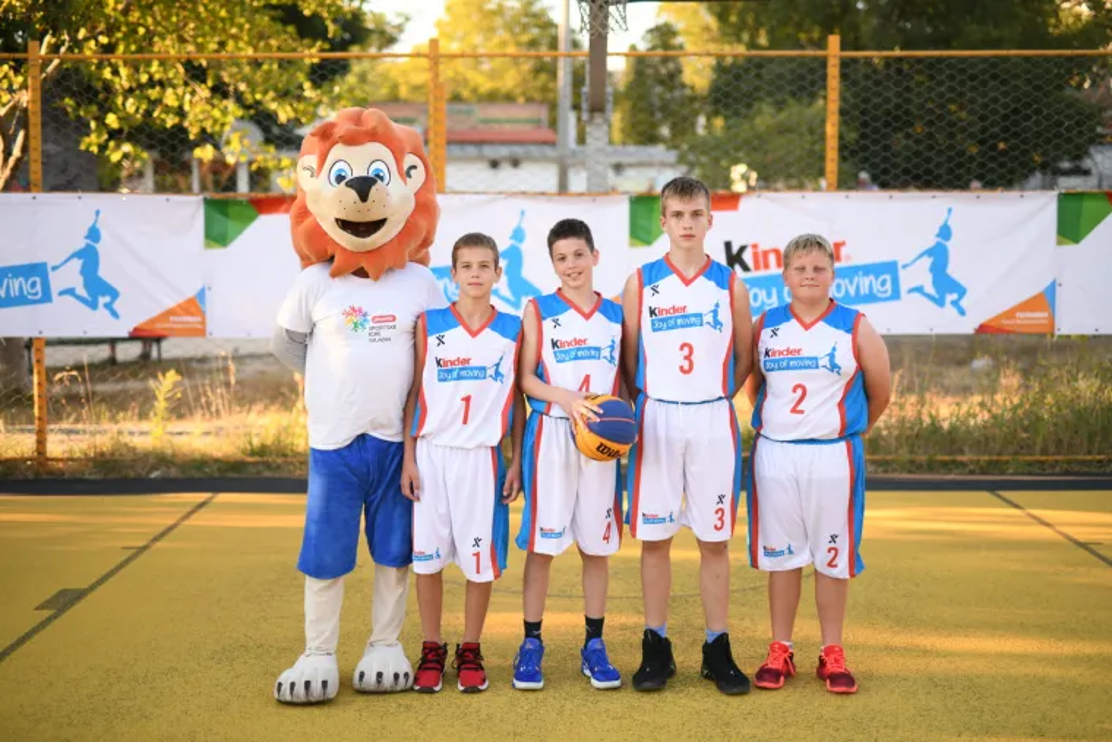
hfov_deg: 39.6
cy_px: 371
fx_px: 1545
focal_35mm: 50
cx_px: 556
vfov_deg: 27.0
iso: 400
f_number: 1.4
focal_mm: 50
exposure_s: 1/2500
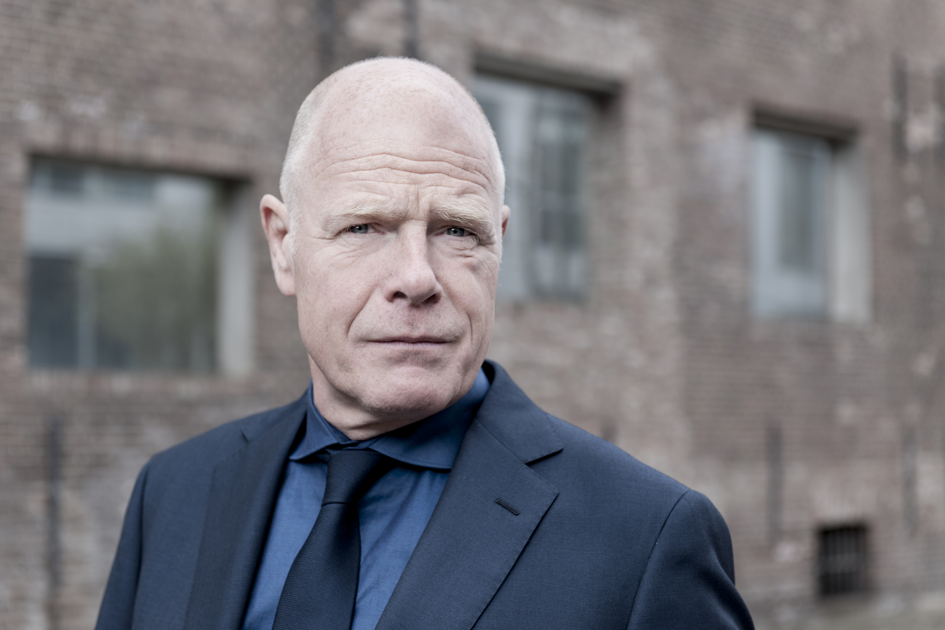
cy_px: 315
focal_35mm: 70
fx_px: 1837
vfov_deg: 19.5
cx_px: 472
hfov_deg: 28.8
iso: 100
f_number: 4.5
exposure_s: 1/200
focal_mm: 70
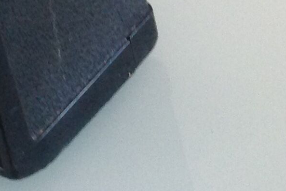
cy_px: -262
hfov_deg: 11.6
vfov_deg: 8.0
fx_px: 1263
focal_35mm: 159
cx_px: -279
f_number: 2.4
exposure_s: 1/15
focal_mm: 4.28
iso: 125
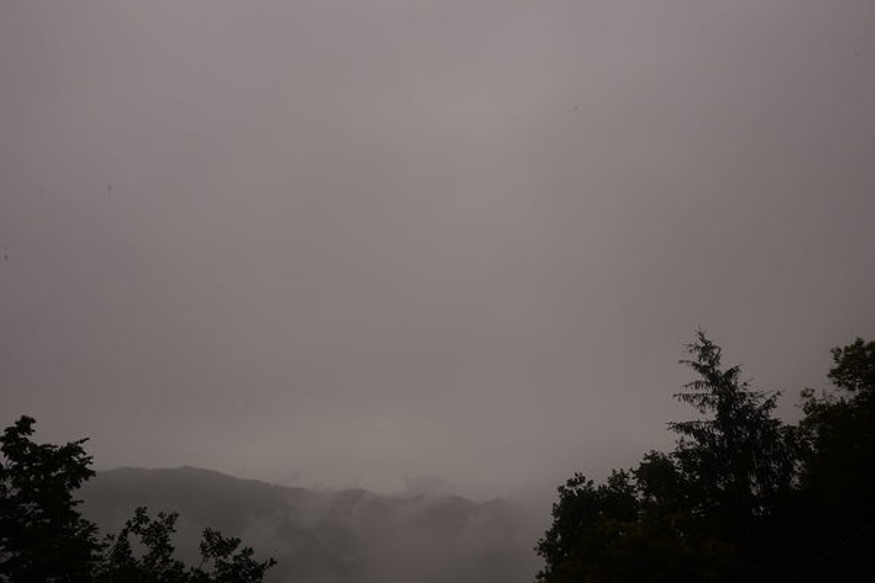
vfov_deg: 61.9
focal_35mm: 20
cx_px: 438
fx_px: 486
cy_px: 292
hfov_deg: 84.0
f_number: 16
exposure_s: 1/125
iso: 100
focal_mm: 20
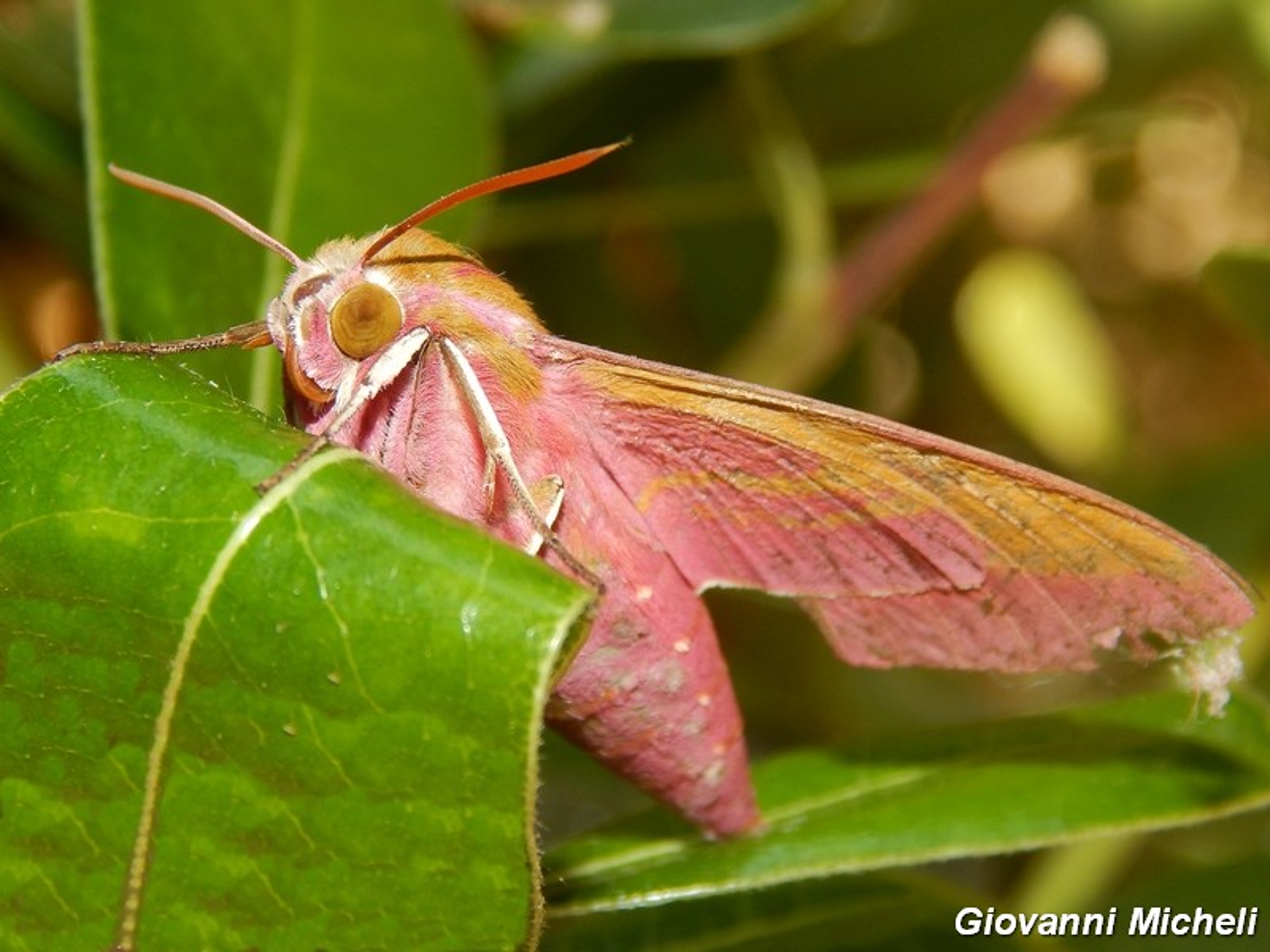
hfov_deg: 17.1
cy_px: 476
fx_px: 4219
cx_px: 635
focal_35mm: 115
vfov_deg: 12.9
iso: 125
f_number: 9.2
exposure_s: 1/60
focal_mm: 20.5
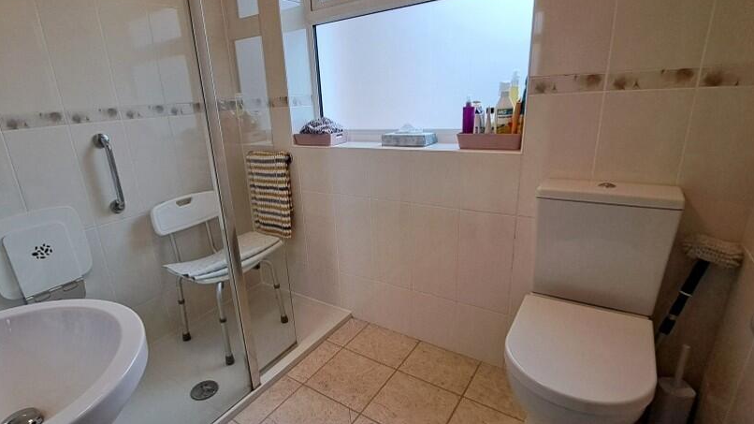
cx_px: 341
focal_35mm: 18
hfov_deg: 92.4
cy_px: 216
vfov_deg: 61.0
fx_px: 360
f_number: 2.2
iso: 125
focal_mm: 1.74
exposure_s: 1/50
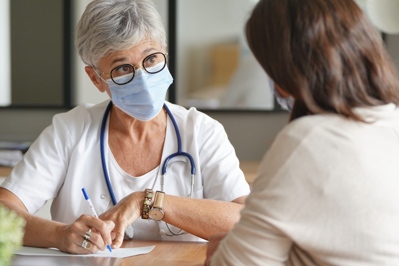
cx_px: 200
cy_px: 133
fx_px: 1796
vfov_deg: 8.5
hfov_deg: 12.7
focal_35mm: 162
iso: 800
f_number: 2.8
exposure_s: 1/1000
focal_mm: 108
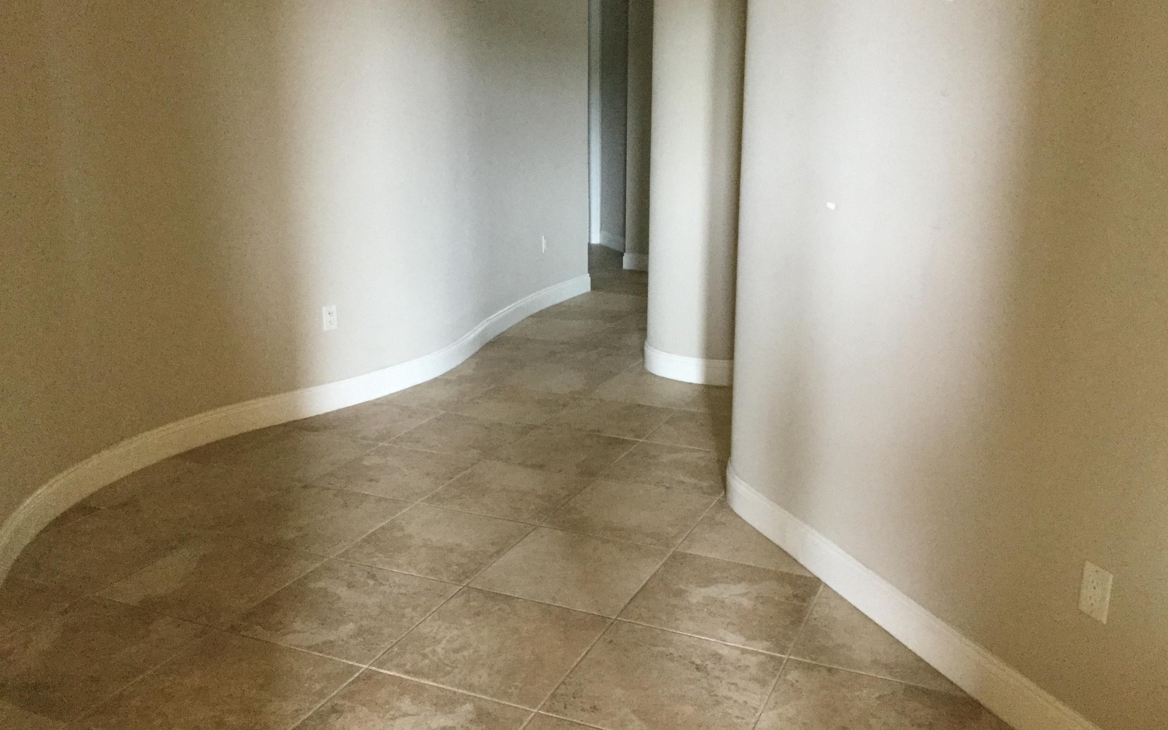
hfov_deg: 58.1
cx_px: 584
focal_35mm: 33
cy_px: 344
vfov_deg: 38.3
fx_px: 1050
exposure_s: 1/30
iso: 200
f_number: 2.4
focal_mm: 3.3
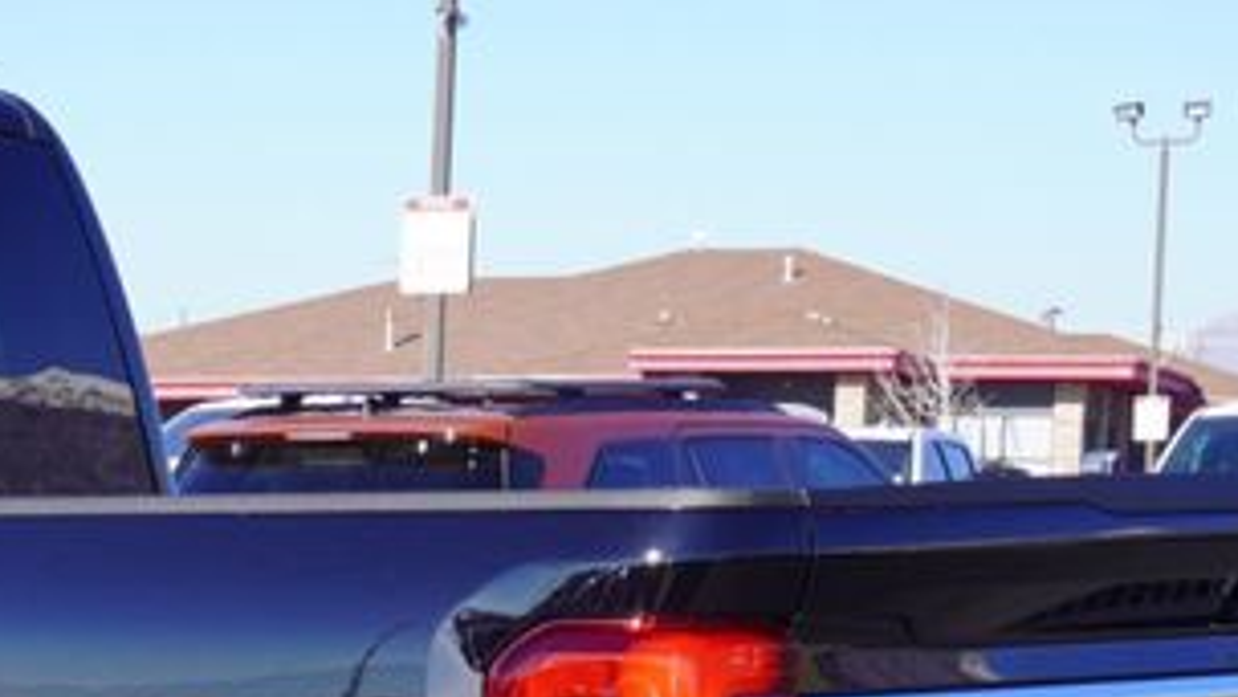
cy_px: 1092
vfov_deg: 9.6
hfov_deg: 17.0
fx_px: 3997
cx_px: -159
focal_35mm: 122
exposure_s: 1/125
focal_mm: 23
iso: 100
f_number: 8
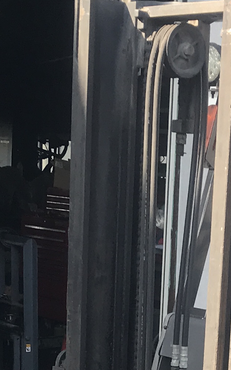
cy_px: 467
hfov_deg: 11.0
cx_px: 202
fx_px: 1198
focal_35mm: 119
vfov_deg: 16.6
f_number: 1.8
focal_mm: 3.99
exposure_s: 1/309
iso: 20
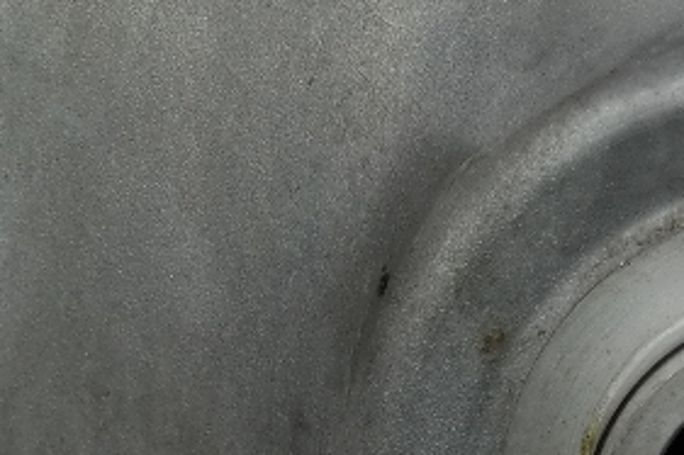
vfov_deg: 5.9
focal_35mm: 234
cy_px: 83
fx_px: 4443
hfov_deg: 8.8
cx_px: 329
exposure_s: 1/100
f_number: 4
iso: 200
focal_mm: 25
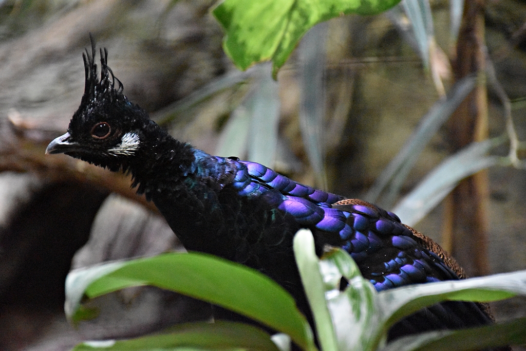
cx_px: 263
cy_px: 176
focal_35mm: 210
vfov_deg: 6.5
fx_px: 3069
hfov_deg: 9.8
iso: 12800
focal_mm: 140
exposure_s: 1/50
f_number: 5.6
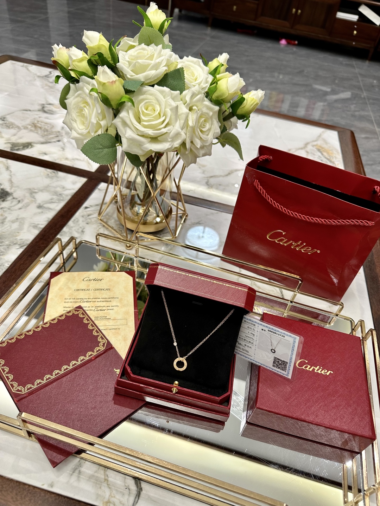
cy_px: 253
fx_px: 351
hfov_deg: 56.8
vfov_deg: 71.6
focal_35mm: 24
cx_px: 190
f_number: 1.78
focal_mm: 6.86
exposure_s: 1/50
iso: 125
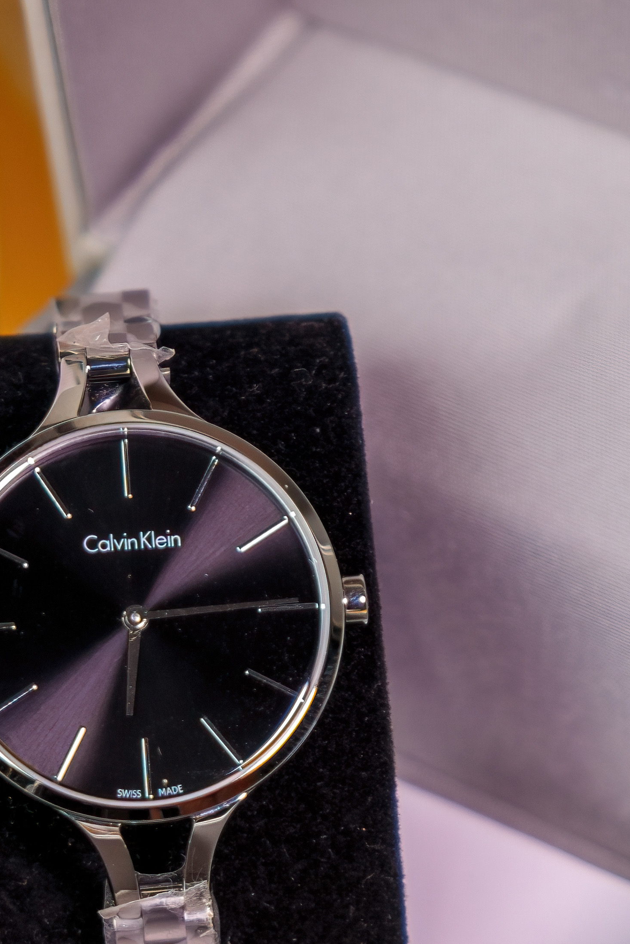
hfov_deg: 6.2
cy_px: 883
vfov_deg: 9.3
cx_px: 117
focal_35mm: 221
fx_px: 5799
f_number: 4
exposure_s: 1/60
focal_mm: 70
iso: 160
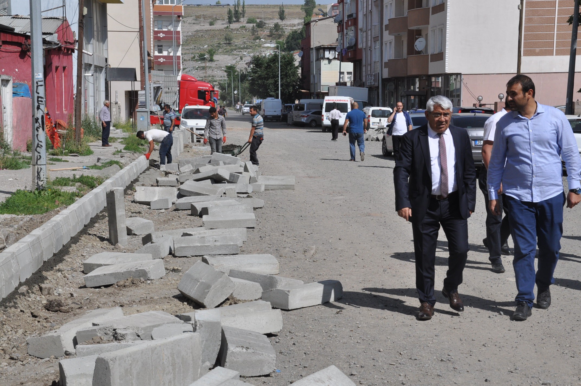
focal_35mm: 72
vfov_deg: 18.9
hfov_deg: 28.1
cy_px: 193
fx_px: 1161
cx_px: 290
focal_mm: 48
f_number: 13
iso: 400
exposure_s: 1/640
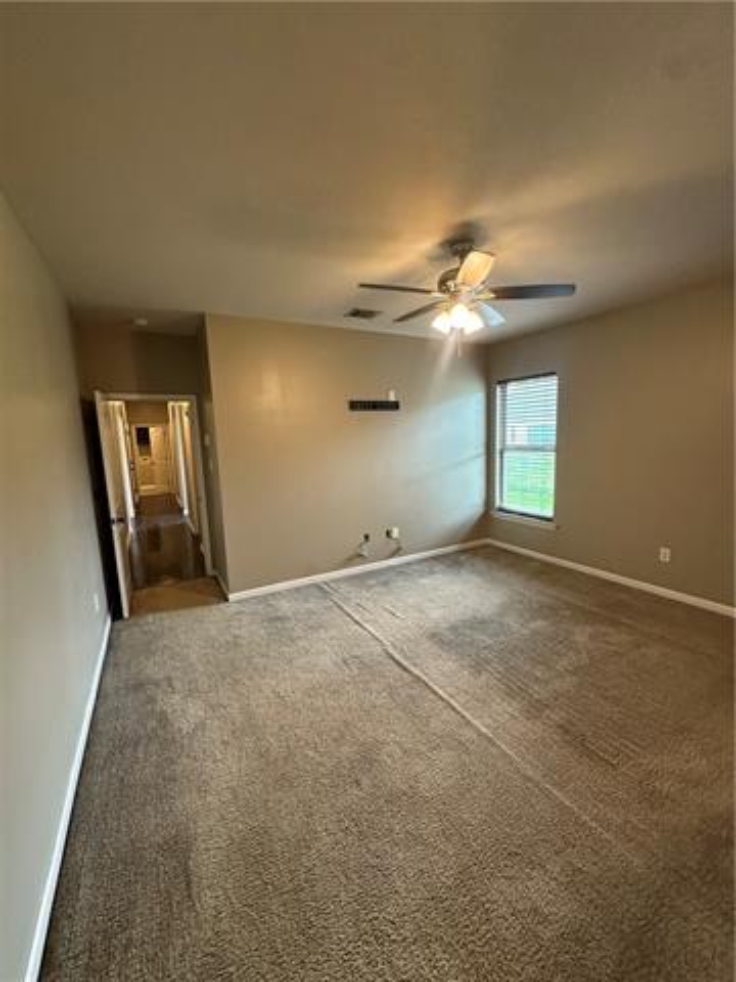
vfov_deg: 102.1
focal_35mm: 14
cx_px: 368
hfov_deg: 85.7
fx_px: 397
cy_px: 491
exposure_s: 1/60
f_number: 2.2
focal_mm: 2.22
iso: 250
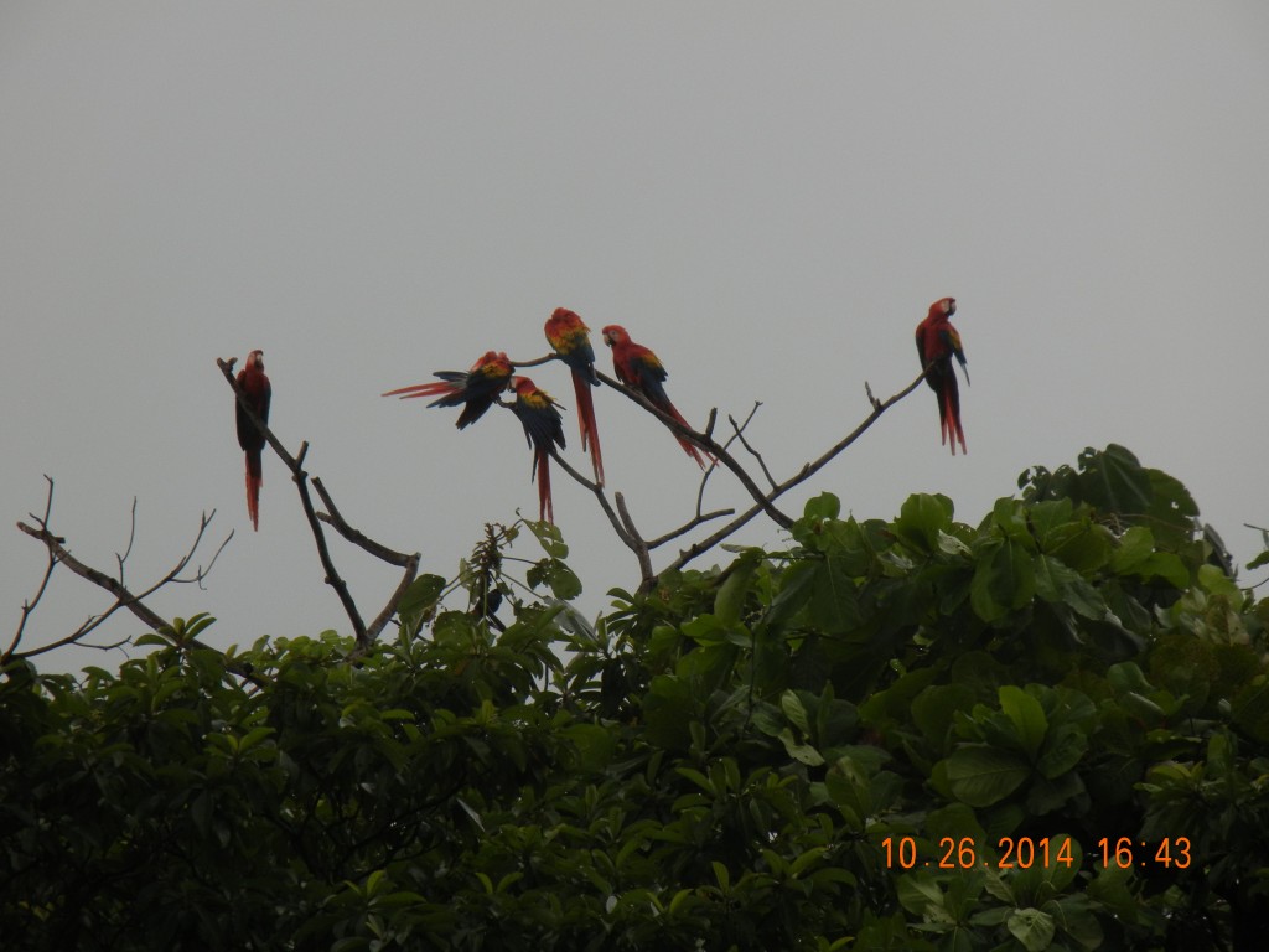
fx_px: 10998
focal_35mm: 300
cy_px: 476
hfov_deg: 6.6
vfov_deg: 5.0
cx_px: 634
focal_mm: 54
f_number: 5.6
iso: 200
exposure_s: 1/54.7
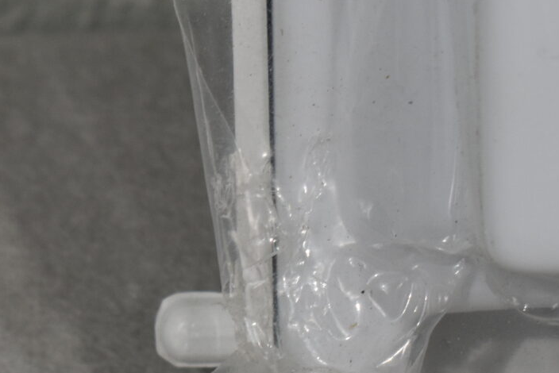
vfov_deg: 4.6
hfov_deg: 6.9
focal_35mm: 300
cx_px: 327
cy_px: 326
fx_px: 4657
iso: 360
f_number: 8
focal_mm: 55
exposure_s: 1/60
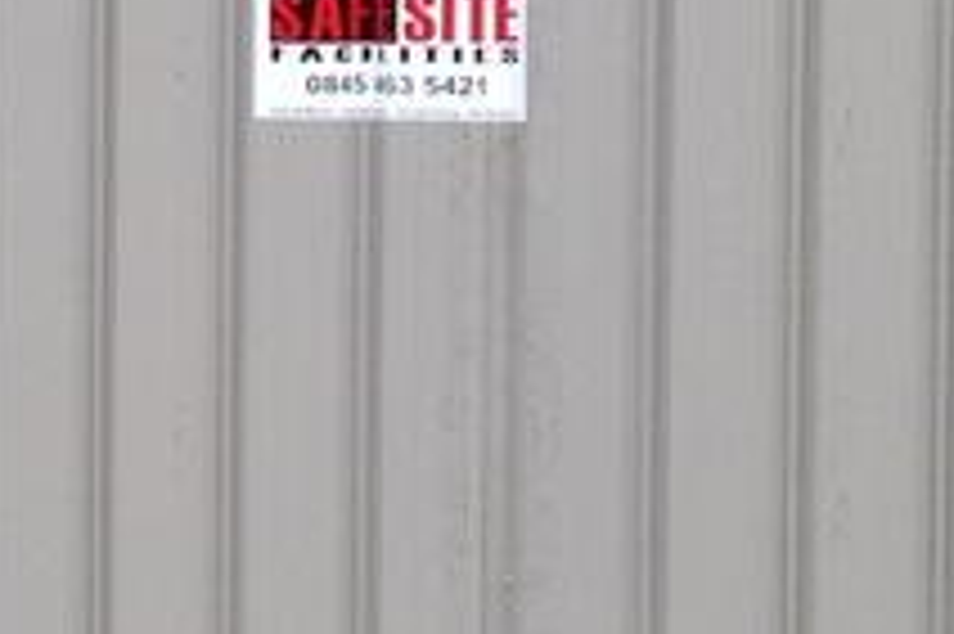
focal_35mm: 183
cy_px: 36
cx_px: -601
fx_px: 4846
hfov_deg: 10.7
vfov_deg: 7.5
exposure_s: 1/397
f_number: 2.4
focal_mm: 4.28
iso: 64
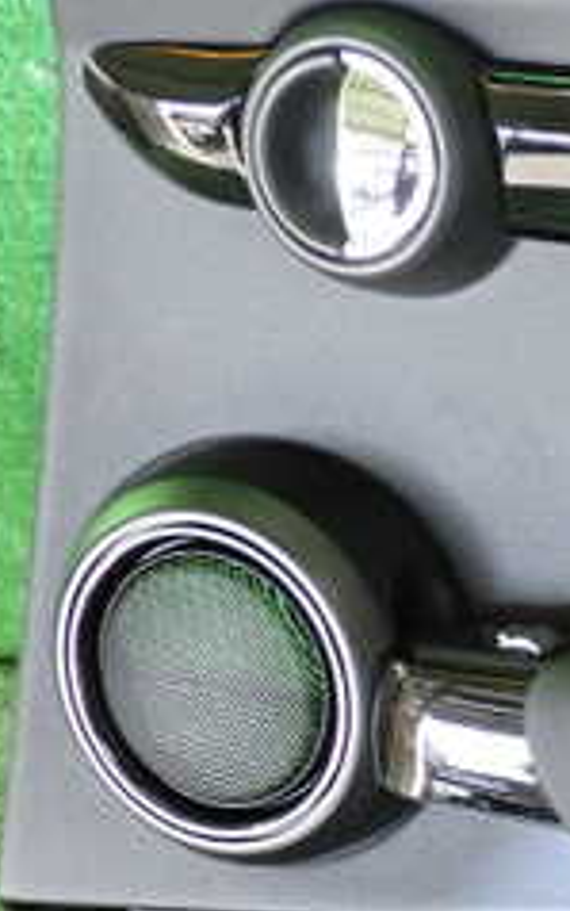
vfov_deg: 21.6
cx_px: 845
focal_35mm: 96
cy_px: 521
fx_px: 2383
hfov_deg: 12.9
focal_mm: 6.37
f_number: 2.5
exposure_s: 1/125
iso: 500
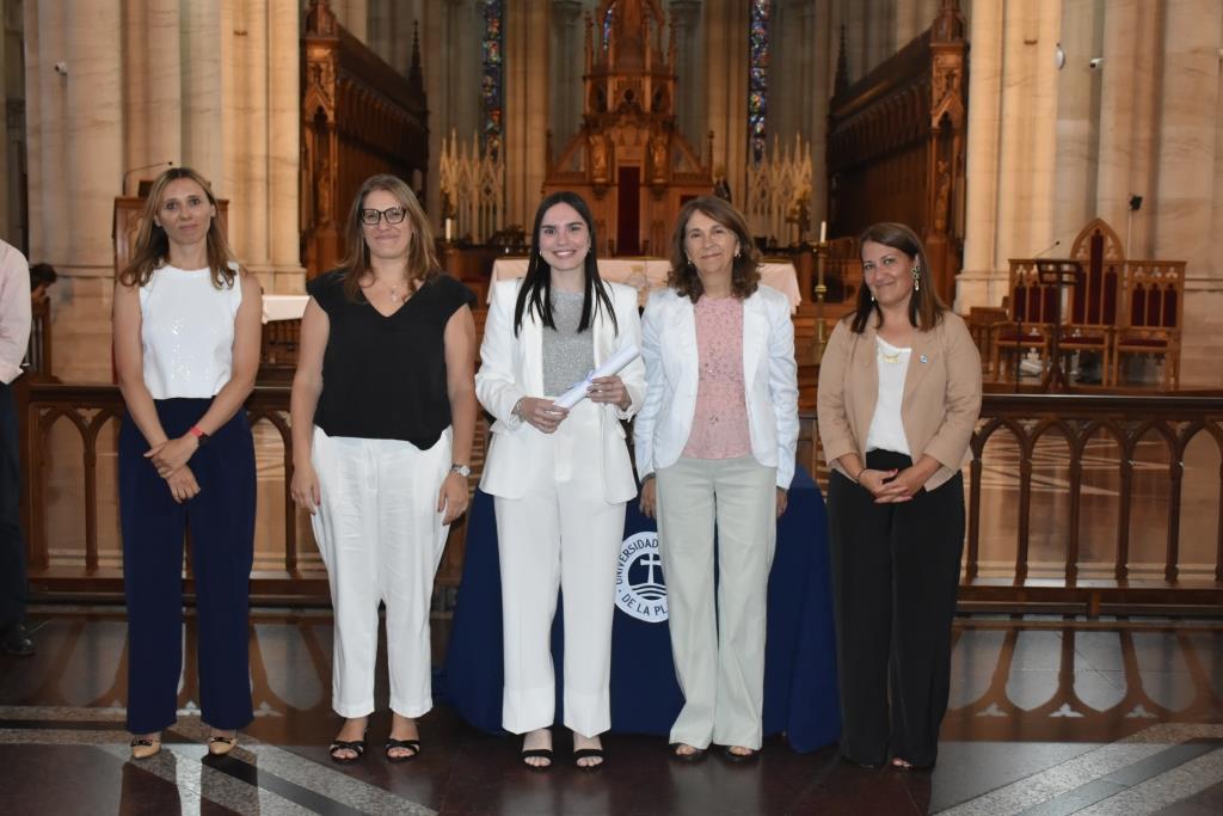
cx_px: 612
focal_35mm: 48
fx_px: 1631
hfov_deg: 41.1
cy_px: 408
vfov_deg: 28.1
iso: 1600
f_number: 5.6
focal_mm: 32
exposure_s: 1/60
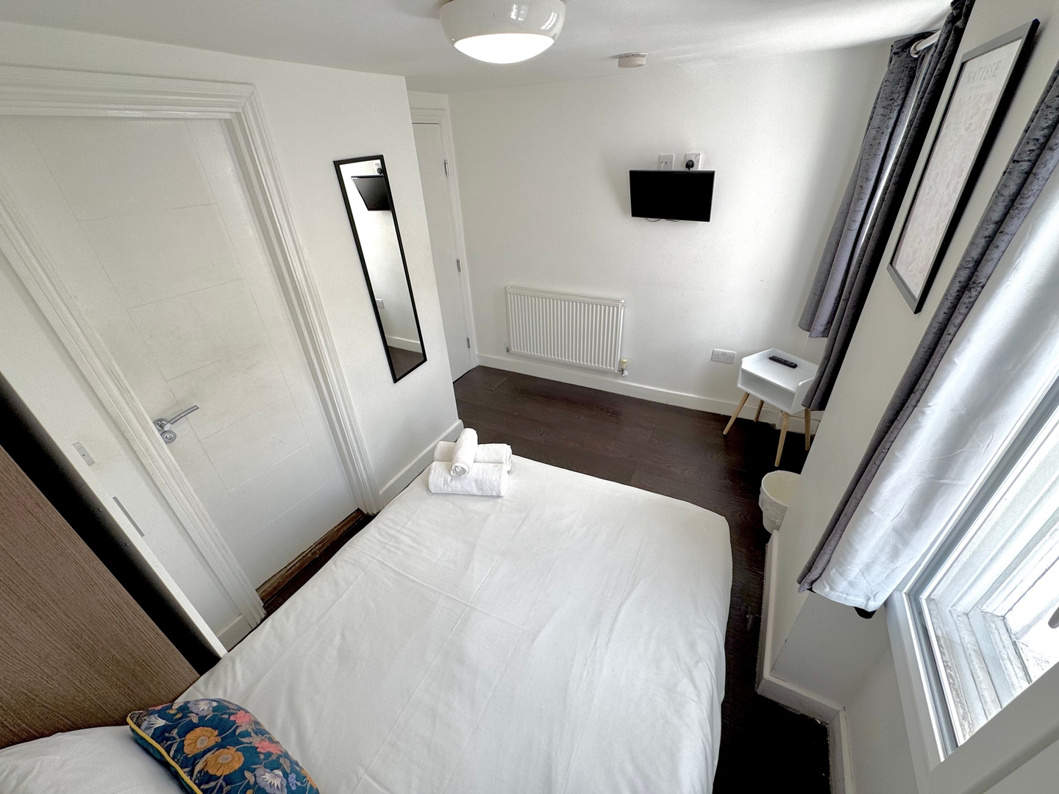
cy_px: 397
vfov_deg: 85.7
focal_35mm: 14
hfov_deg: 102.1
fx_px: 428
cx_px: 530
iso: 50
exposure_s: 1/99
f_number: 2.2
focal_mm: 2.22
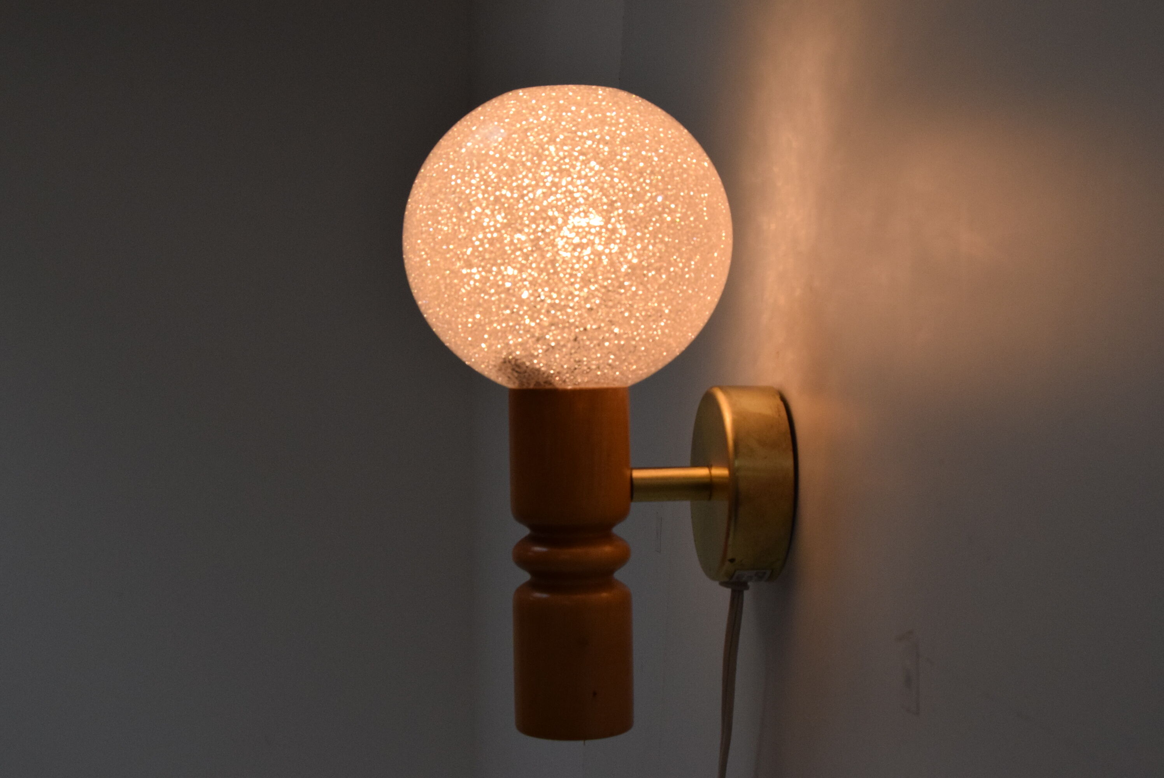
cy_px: 389
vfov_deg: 28.1
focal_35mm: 48
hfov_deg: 41.1
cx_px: 582
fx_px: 1553
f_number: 11
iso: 1600
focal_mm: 32
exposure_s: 1/500
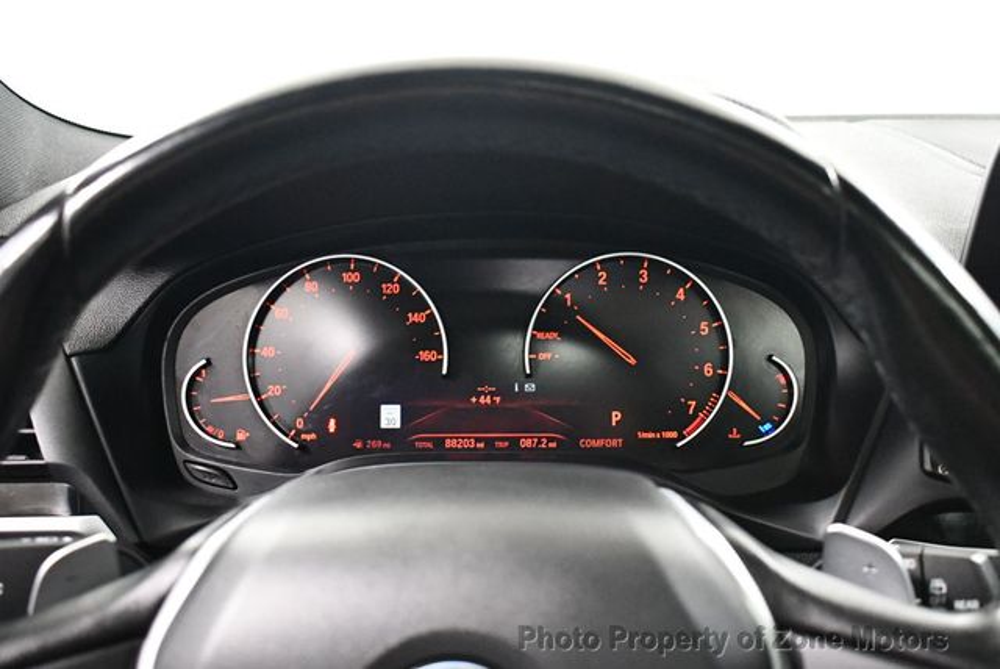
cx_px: 500
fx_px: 1001
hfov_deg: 53.1
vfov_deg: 36.9
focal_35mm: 36
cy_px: 334
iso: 7200
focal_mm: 18
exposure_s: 1/60
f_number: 3.5
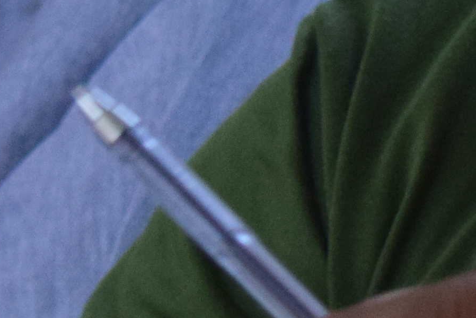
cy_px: 144
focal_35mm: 401
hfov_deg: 5.1
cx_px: 463
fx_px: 5303
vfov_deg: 3.4
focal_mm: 40
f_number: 5
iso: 800
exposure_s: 1/30
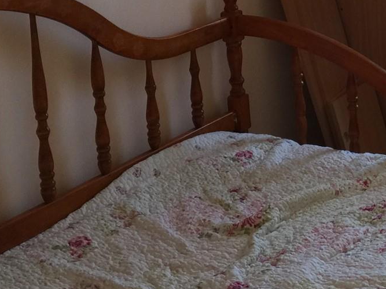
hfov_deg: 20.4
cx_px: 484
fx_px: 992
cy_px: -20
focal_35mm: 89
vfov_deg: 16.2
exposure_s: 1/15
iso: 50
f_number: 2.2
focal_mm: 4.15
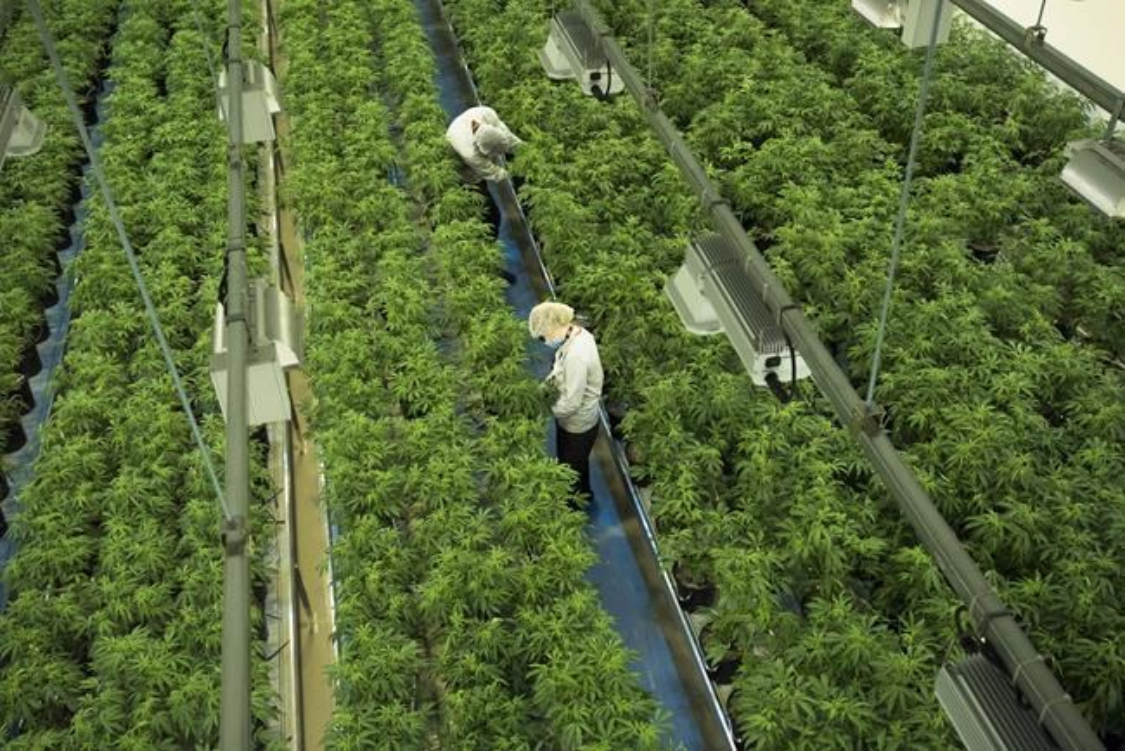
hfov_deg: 54.4
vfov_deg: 37.9
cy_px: 376
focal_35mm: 35
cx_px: 562
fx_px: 1094
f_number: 5.6
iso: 800
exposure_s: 1/1250
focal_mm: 35
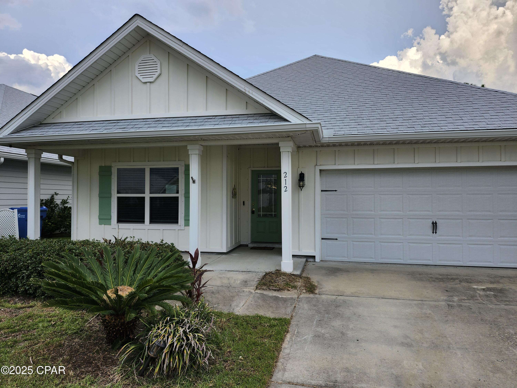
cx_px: 258
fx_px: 344
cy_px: 194
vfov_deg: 58.9
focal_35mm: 23
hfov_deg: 73.9
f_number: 1.8
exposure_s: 1/461
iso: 25
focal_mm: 5.54
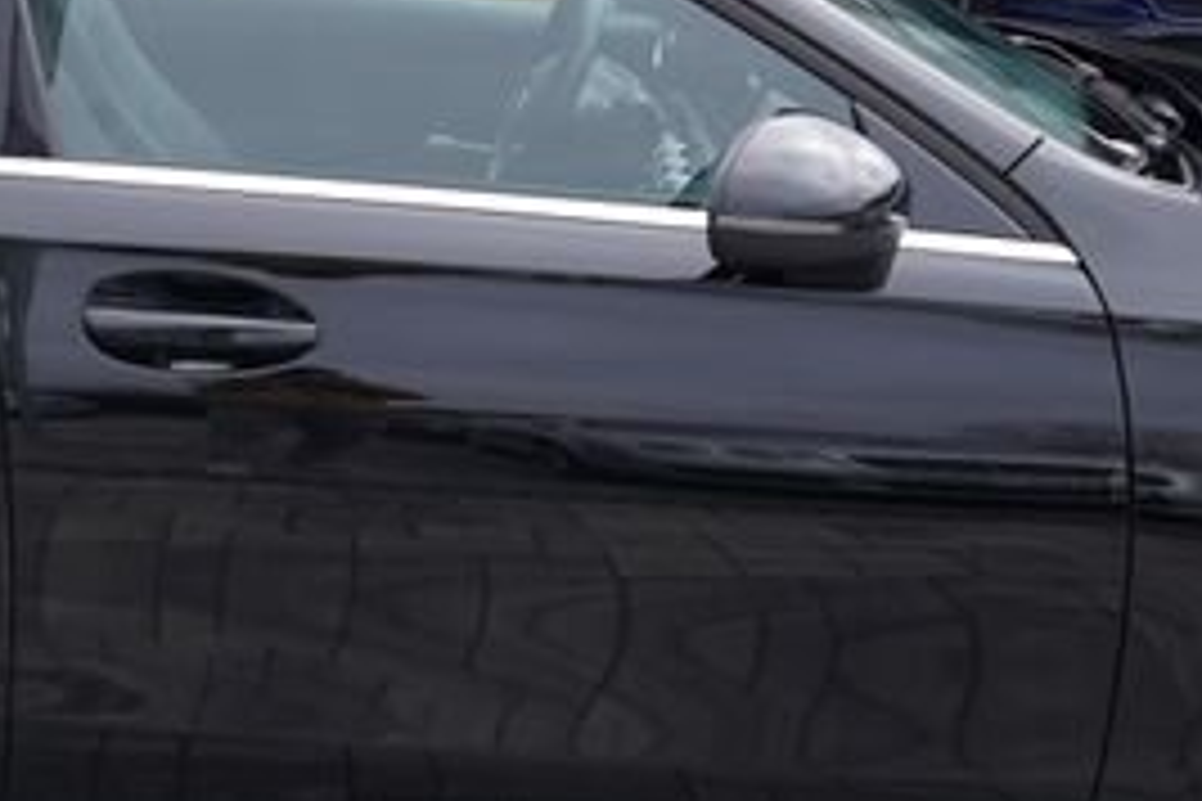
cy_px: -47
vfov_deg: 14.6
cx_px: 351
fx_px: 3072
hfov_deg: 22.0
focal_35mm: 92
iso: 100
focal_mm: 24
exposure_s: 1/125
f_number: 5.6
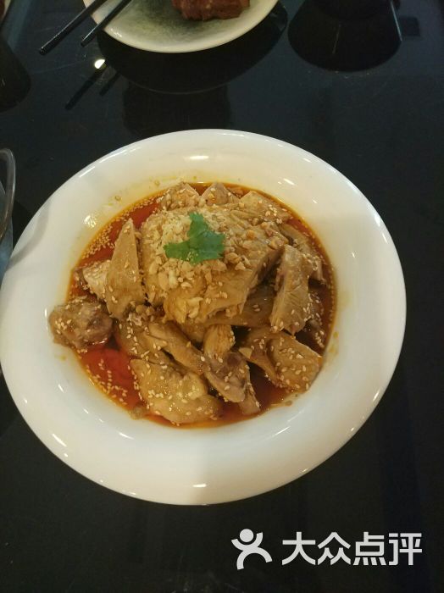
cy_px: 296
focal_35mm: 23
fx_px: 394
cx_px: 222
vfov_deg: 74.0
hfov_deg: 58.8
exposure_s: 1/25
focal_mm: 4.06
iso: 1250
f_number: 2
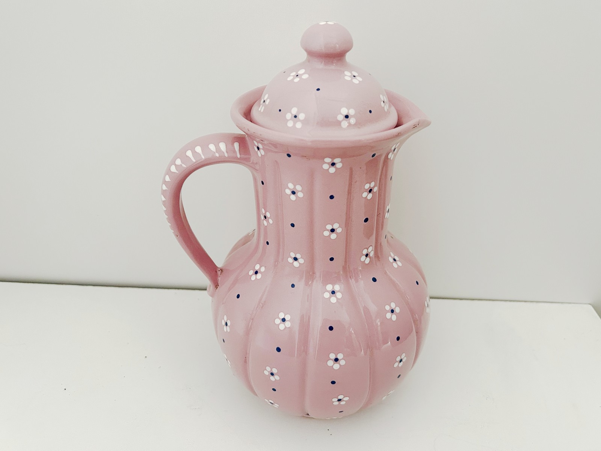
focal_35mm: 26
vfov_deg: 53.1
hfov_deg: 67.3
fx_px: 451
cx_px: 300
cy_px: 226
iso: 250
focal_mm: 5.7
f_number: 1.5
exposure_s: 1/60
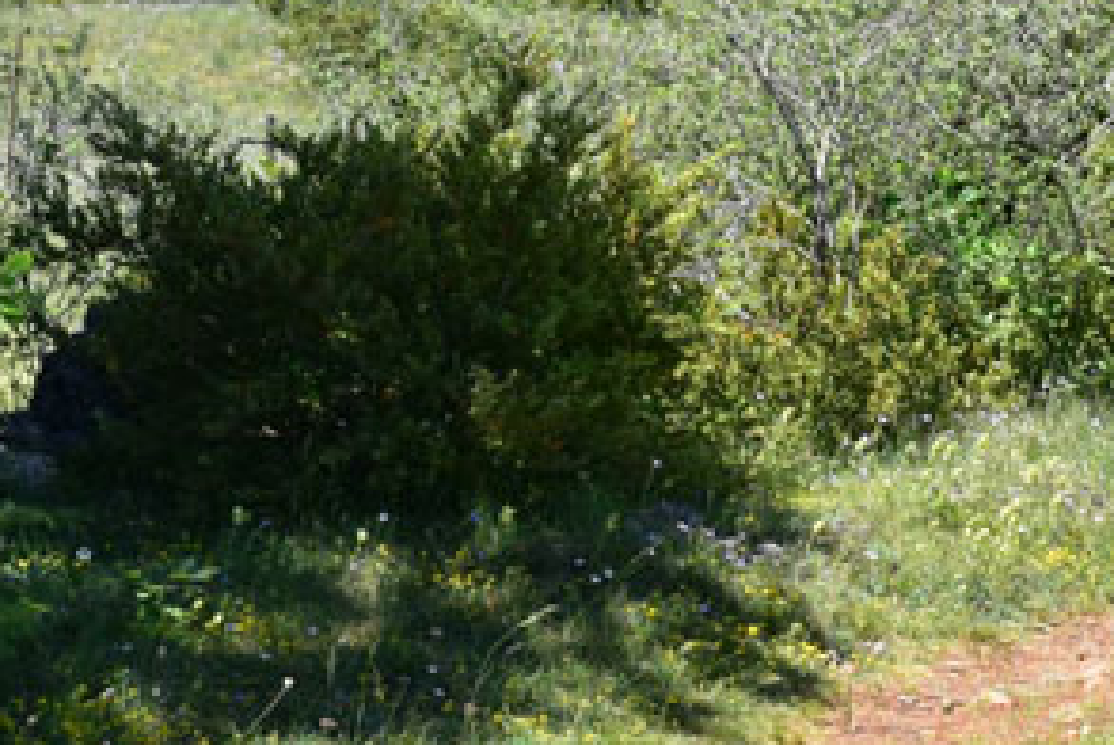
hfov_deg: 17.3
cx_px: 791
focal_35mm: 118
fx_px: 3646
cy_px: 542
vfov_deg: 11.6
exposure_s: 1/320
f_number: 11
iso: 400
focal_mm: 23
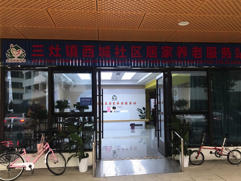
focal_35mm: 33
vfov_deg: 42.9
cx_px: 132
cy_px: 101
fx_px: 230
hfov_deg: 55.3
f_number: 1.8
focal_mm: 3.99
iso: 25
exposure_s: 1/33
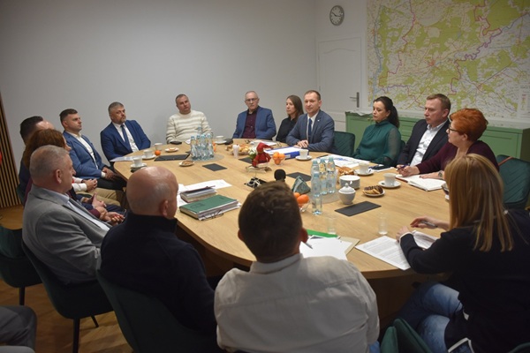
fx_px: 397
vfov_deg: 47.9
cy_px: 176
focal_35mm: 27
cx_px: 265
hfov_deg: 67.4
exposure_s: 1/60
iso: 800
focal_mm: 18
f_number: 4
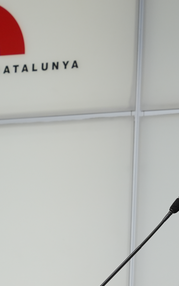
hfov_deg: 5.1
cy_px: 247
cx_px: 144
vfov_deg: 8.1
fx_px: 2014
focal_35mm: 258
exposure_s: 1/160
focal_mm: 70
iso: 640
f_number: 4
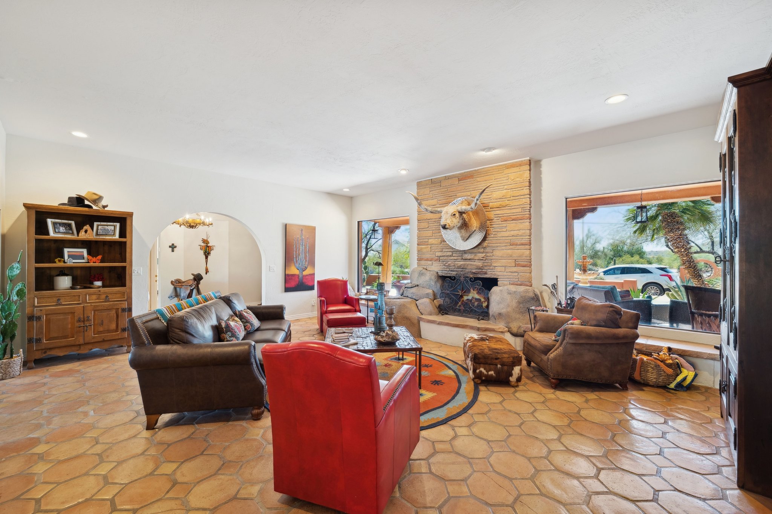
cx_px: 386
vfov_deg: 81.2
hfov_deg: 104.3
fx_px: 300
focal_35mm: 14
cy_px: 257
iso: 400
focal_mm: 14
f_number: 8
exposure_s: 1/10
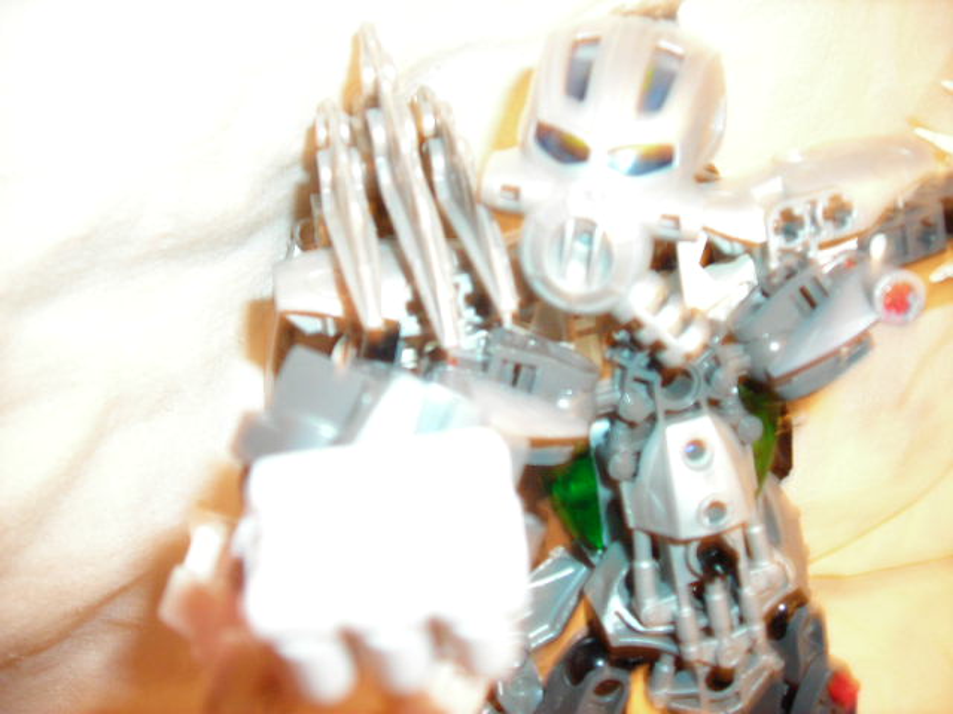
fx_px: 1046
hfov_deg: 49.0
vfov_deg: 37.7
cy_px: 357
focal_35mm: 38
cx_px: 476
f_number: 3.2
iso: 200
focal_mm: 6.3
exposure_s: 1.2
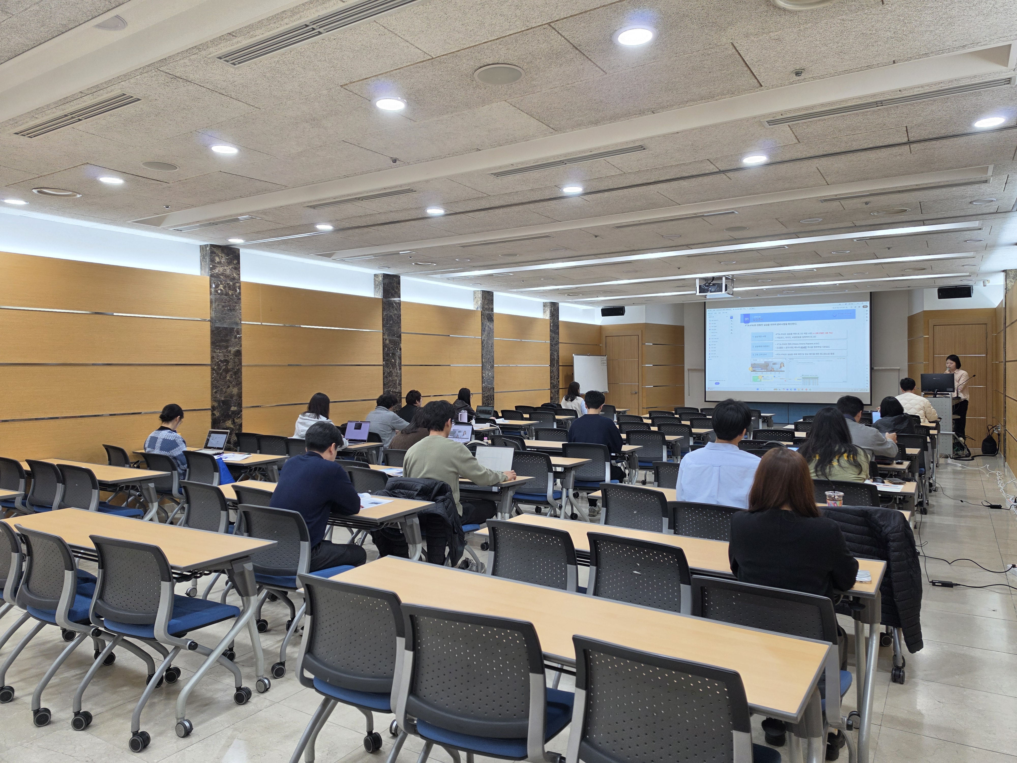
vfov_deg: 58.9
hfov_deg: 73.9
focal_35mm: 23
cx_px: 508
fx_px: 676
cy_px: 382
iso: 50
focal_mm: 6.5
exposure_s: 1/120
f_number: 1.4
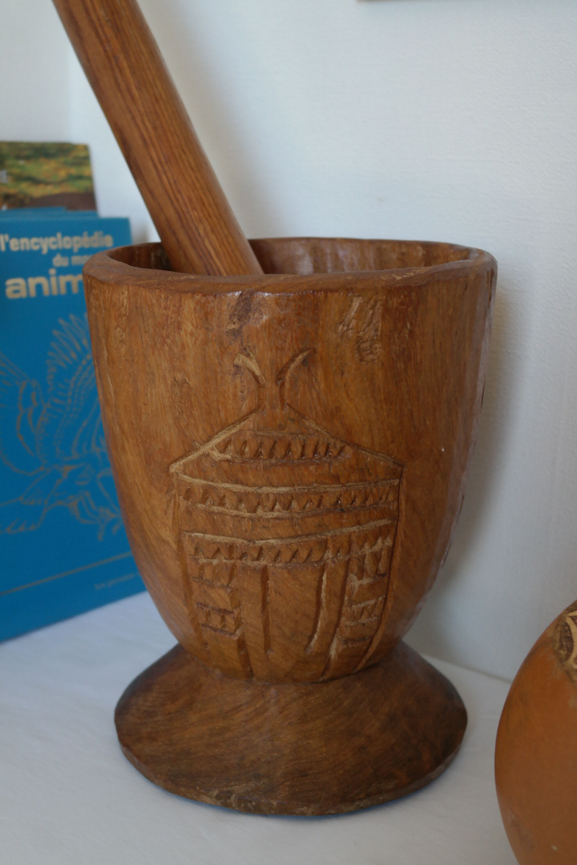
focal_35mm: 49
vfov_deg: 40.3
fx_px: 1178
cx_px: 288
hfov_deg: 27.5
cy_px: 432
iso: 800
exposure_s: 1/60
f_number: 4.5
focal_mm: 32
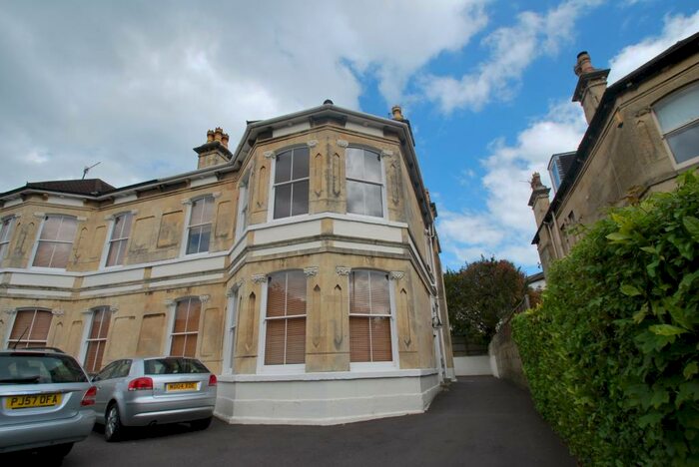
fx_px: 335
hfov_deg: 92.4
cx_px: 350
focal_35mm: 17
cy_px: 234
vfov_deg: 69.8
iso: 100
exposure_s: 1/250
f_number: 8
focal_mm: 11.5
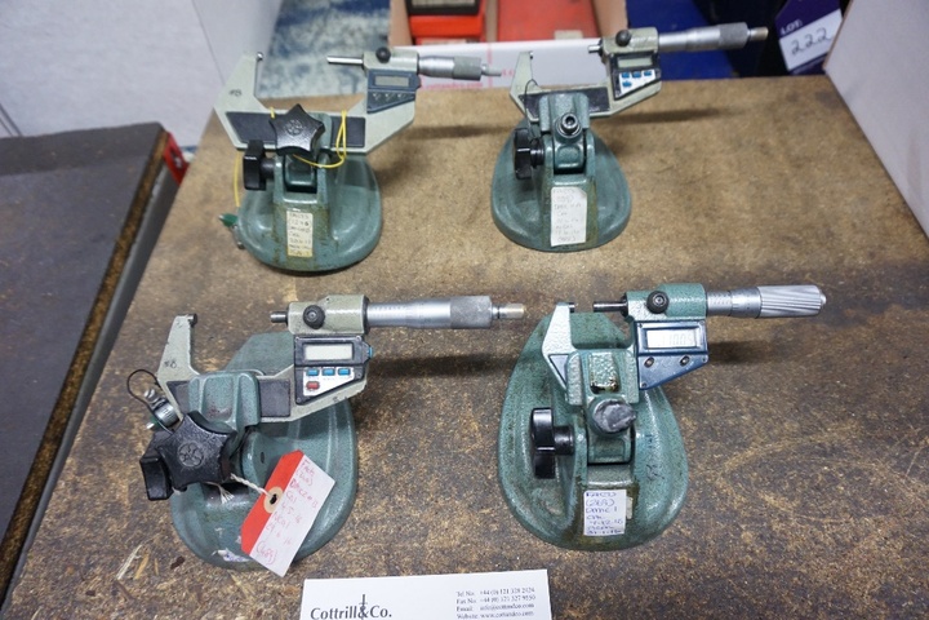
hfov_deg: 73.7
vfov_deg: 53.1
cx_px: 464
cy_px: 310
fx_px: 619
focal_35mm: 24
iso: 1600
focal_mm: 16
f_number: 3.5
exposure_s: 1/60
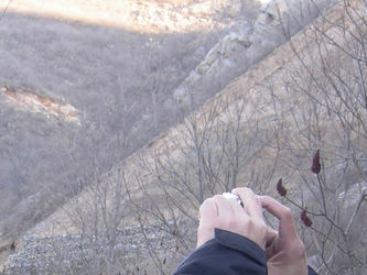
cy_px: 349
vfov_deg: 13.3
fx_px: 1145
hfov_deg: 18.0
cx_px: 66
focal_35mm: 108
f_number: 2.7
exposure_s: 1/42.7
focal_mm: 7.5
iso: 50
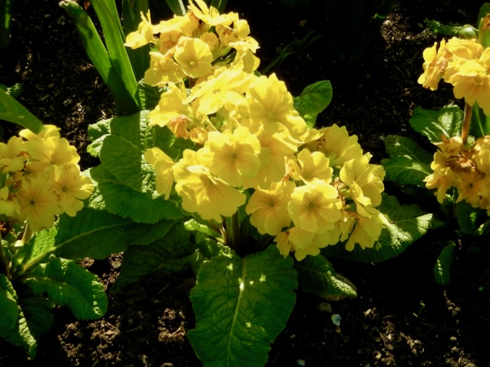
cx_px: 245
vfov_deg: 28.0
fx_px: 736
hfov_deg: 36.8
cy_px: 184
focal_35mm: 52
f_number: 3.9
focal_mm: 9.3
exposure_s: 1/595
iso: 160
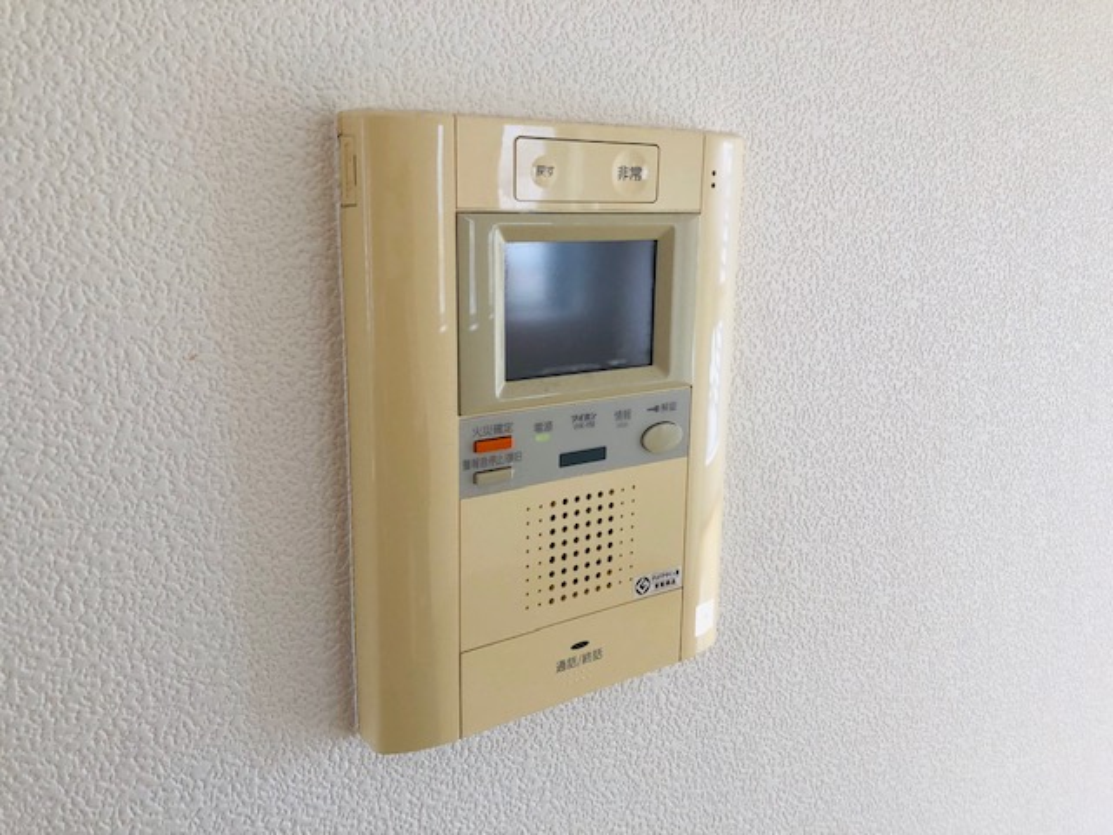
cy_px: 418
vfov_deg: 49.7
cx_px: 556
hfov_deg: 63.4
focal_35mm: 28
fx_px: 900
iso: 40
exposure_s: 1/33
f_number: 1.8
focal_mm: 3.99
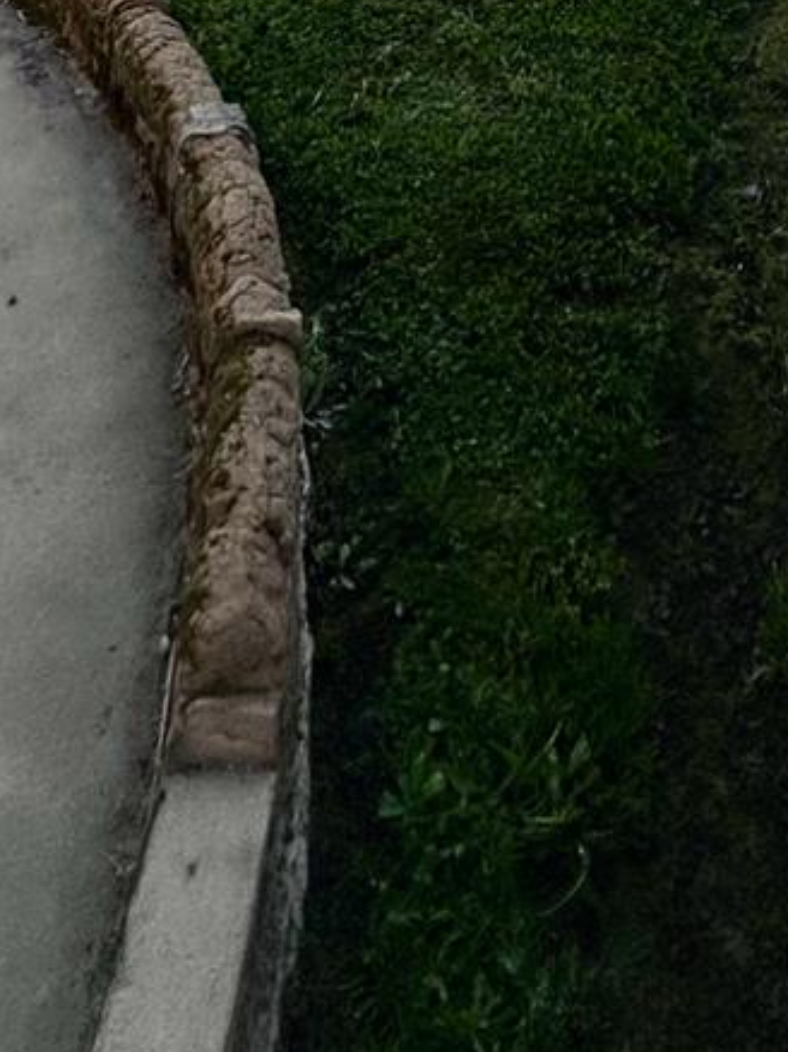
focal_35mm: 48
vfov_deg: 25.4
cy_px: -651
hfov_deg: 29.9
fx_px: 1458
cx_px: 561
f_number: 2.2
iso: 50
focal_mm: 2.22
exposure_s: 1/2353
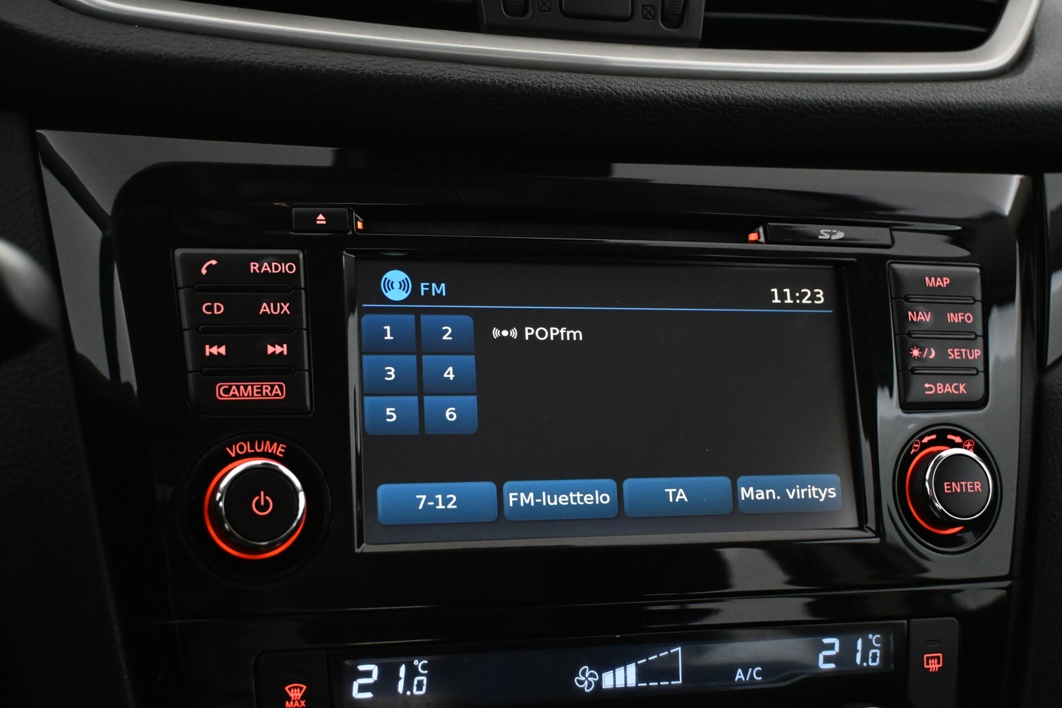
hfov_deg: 40.0
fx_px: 1460
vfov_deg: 27.3
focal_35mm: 50
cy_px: 354
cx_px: 531
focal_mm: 33
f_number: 5
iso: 5000
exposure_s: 1/50
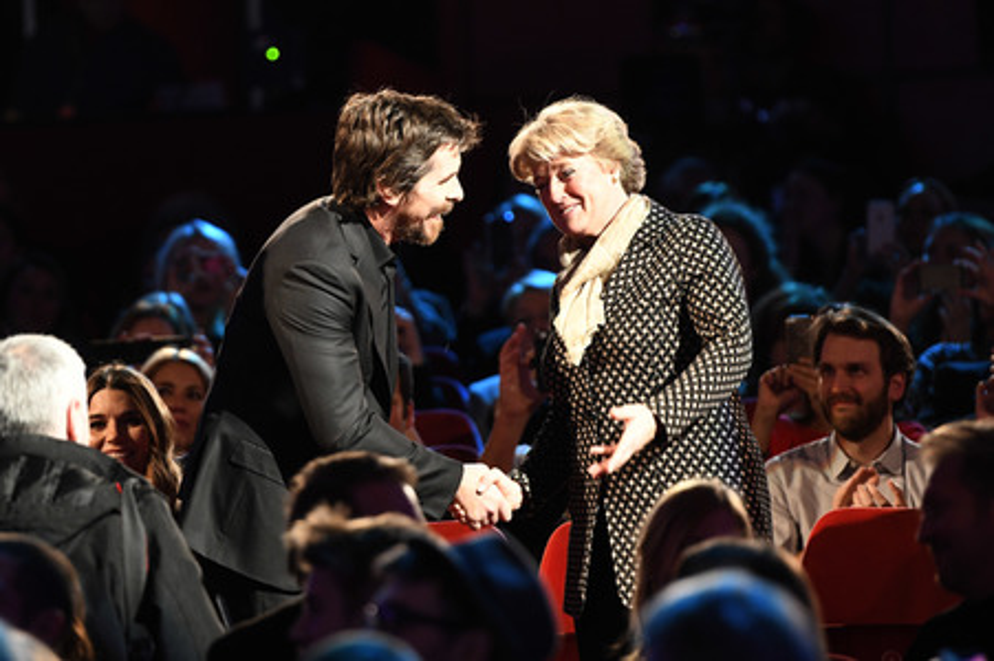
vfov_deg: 6.9
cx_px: 497
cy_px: 330
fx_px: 5518
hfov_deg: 10.3
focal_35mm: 200
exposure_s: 1/125
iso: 3200
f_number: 3.2
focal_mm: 200
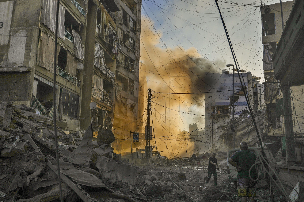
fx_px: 296
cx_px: 152
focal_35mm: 35
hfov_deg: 54.4
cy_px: 101
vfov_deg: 37.8
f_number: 8
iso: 160
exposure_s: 1/800
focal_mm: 35
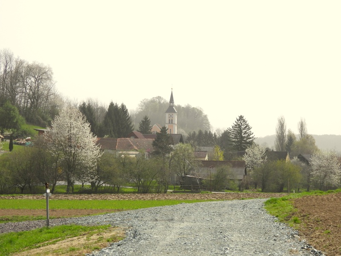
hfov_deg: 18.7
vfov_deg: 14.1
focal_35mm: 105
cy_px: 128
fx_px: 1034
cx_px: 170
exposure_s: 1/1600
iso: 100
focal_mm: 18.7
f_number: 4
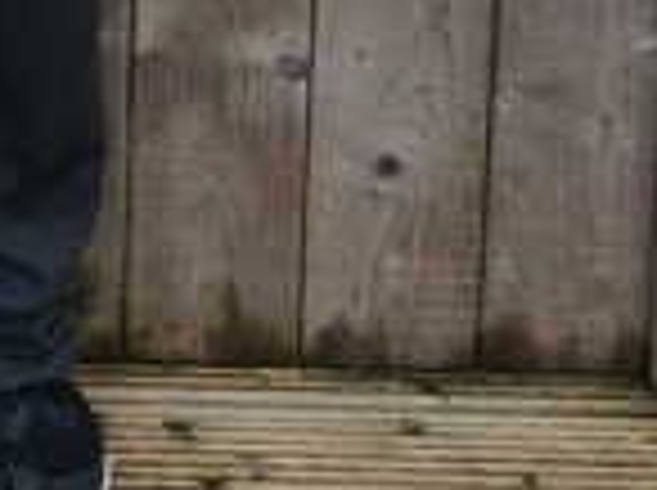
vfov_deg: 9.9
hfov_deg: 13.9
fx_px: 2653
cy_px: -445
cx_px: -25
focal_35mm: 140
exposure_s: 1/100
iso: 40
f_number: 2.4
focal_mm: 3.3
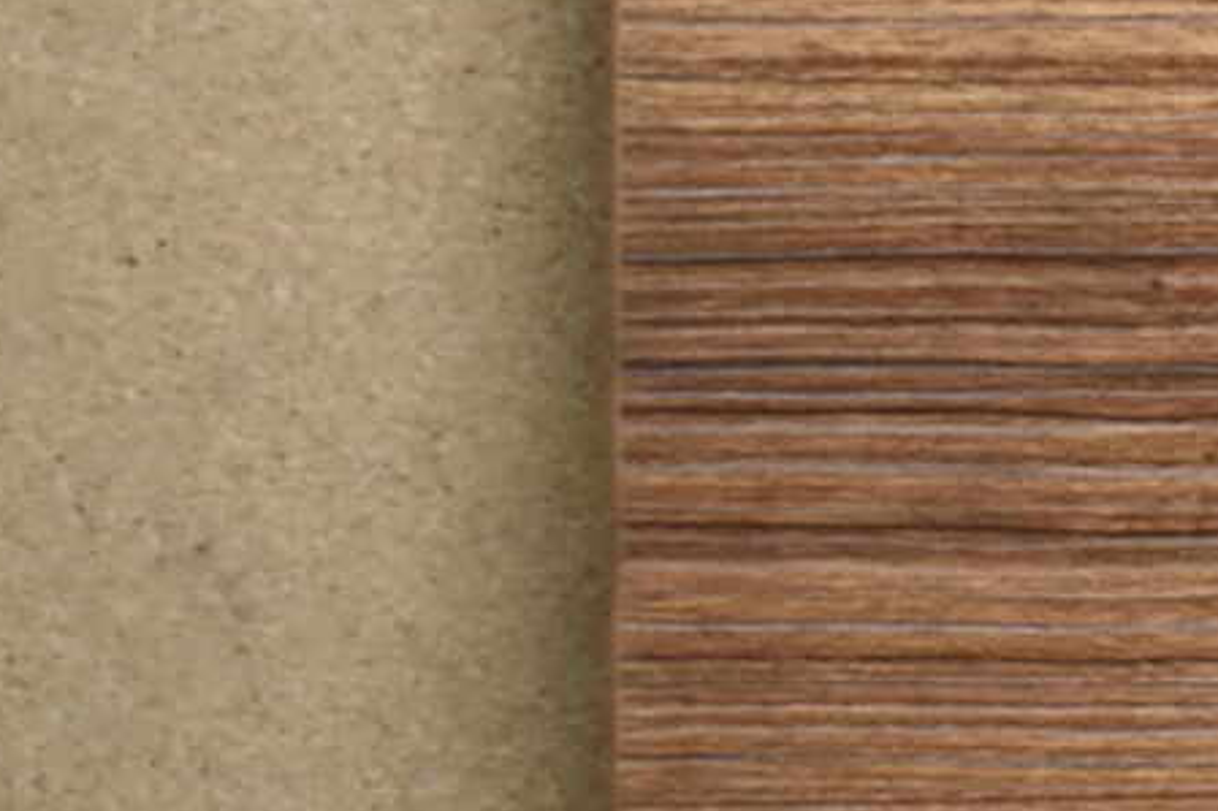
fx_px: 9841
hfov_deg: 6.7
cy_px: 457
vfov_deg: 4.7
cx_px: 3041
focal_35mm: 291
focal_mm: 34
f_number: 4.5
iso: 800
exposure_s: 1/160
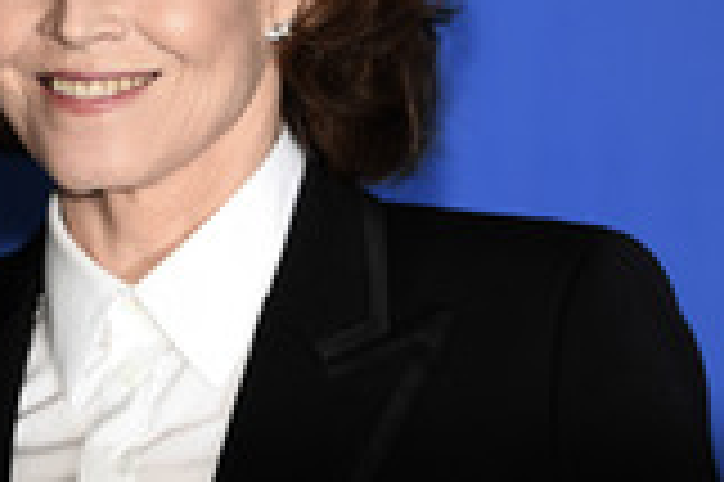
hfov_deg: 4.7
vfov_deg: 3.2
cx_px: -169
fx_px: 8719
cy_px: 234
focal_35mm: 434
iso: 640
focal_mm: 155
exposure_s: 1/500
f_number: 3.5
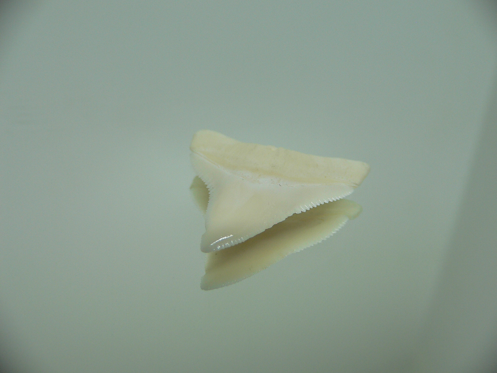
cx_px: 248
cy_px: 186
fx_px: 503
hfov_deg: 52.6
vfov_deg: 40.7
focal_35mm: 35
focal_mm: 4.6
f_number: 2.8
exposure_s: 1/60
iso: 80
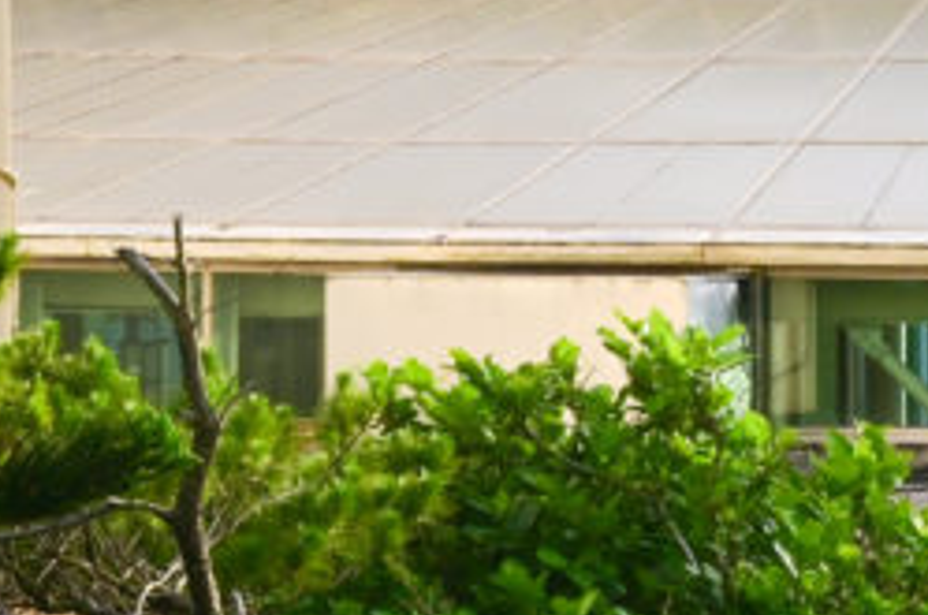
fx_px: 9005
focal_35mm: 350
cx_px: 1312
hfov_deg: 5.8
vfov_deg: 3.9
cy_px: -263
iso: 360
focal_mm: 85
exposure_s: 1/100
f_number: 18
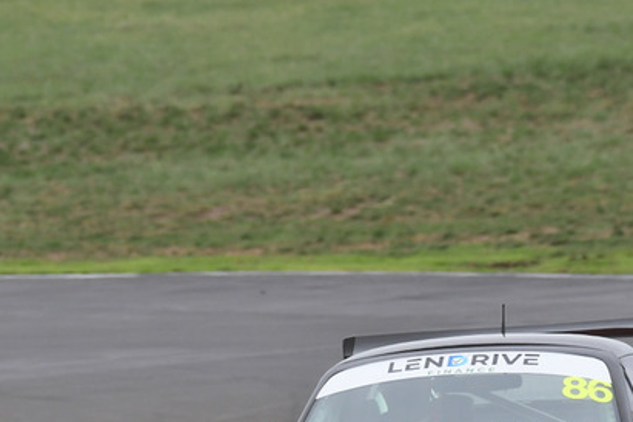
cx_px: 451
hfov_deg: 1.4
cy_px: 302
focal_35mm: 1461
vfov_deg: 0.9
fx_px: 25687
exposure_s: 1/640
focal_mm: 500
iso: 640
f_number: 10
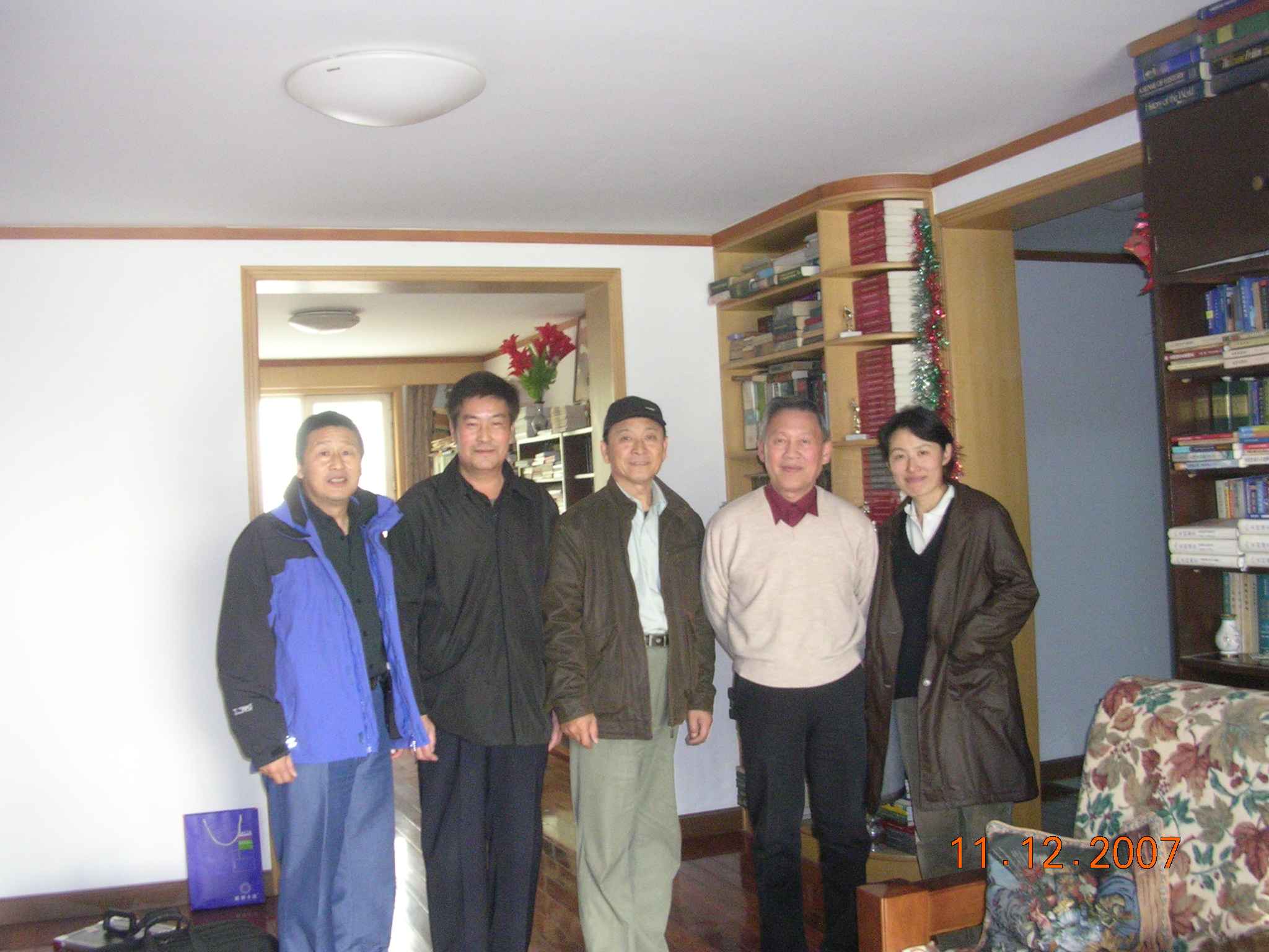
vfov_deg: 37.7
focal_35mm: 38
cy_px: 476
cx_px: 634
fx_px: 1393
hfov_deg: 49.0
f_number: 2.8
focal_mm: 5.8
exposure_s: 1/12
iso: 200
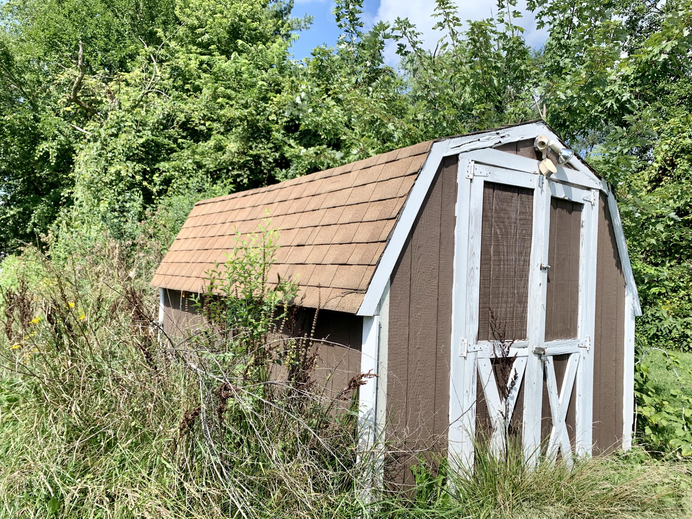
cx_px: 346
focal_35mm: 26
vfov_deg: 53.1
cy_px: 260
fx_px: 520
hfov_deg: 67.3
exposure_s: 1/1490
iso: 25
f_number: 1.8
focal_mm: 4.25
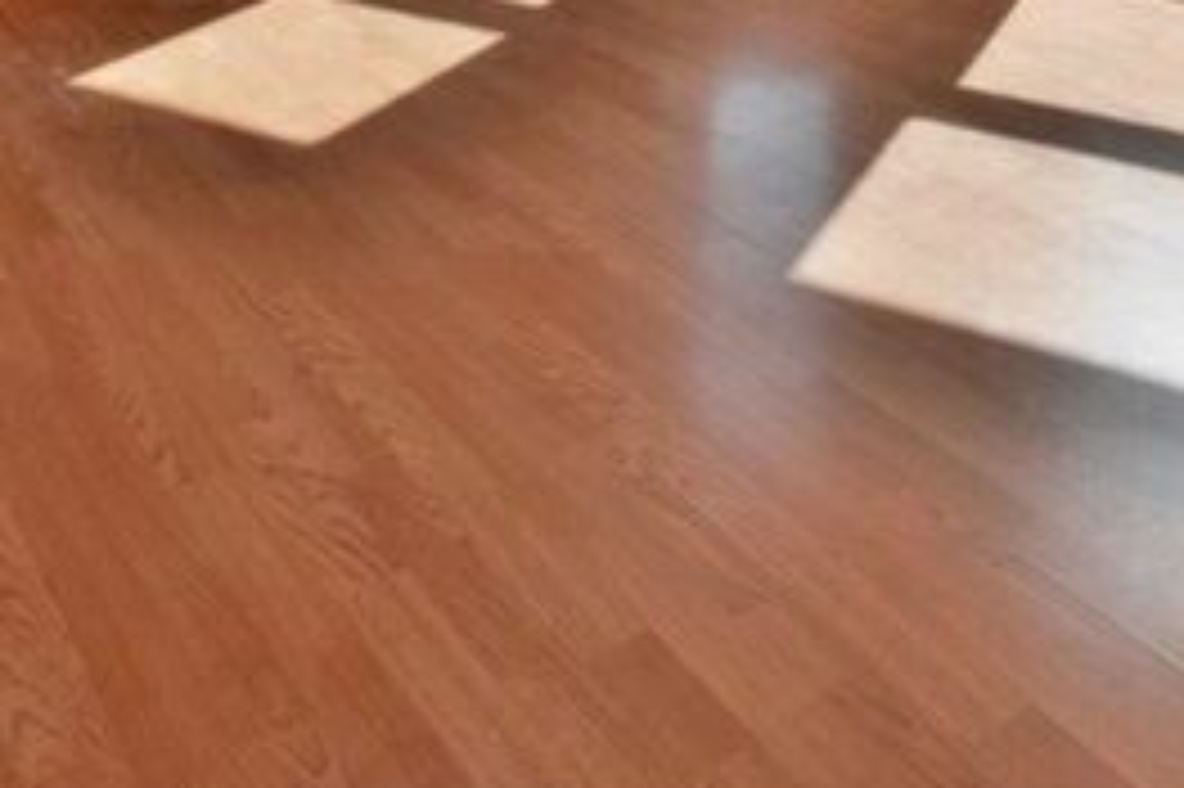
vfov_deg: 28.5
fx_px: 1315
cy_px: -182
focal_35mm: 40
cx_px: 855
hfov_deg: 47.1
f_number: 22
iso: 3200
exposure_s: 1/1000
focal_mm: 10
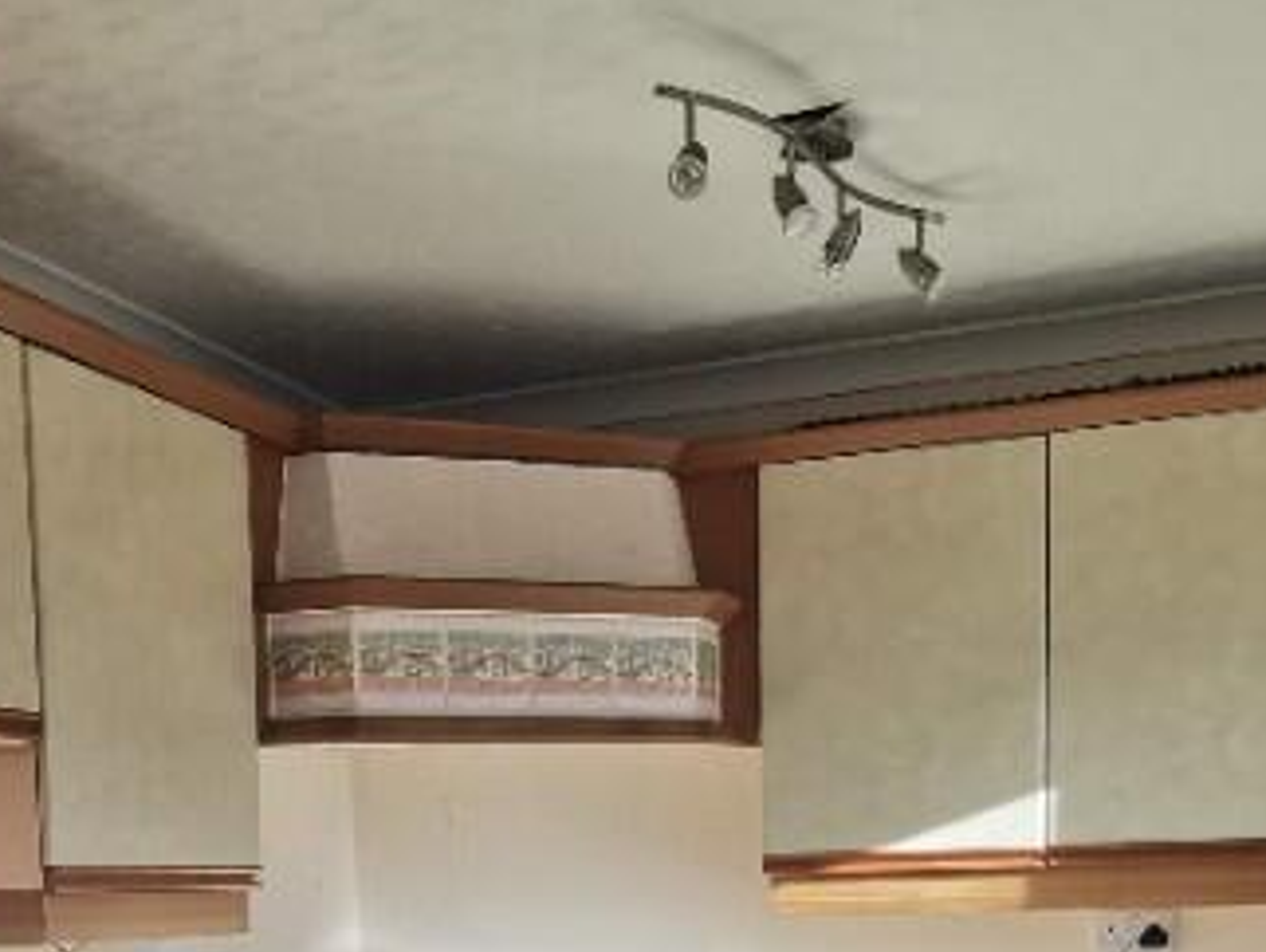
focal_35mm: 54
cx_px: 448
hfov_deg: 35.3
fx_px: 1976
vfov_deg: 24.2
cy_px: 1180
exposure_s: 1/156
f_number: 2.2
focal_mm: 2.26
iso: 50
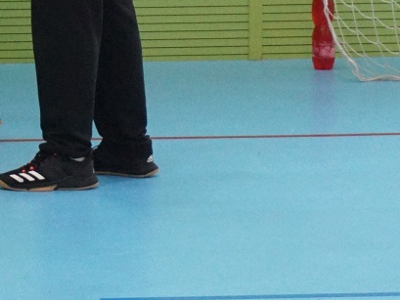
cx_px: -147
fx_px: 3260
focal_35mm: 282
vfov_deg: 5.2
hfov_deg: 6.9
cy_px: -147
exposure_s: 1/200
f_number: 5.6
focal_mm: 50
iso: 3200
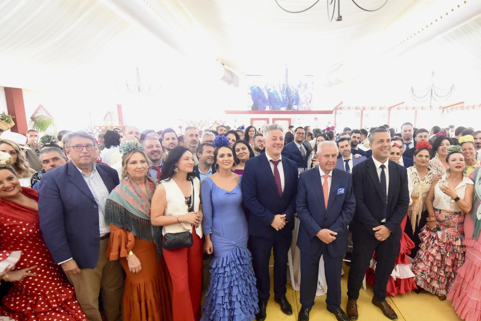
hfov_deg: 86.1
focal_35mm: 19
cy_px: 167
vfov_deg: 64.6
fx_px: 254
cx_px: 281
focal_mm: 14
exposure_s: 1/250
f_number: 2.8
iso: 8000
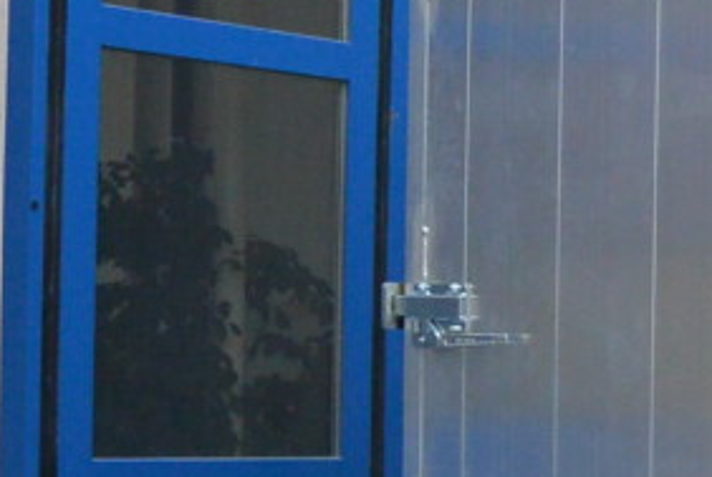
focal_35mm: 154
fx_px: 3051
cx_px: 1141
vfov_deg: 8.9
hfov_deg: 12.5
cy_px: 361
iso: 400
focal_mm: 11
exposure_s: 1/200
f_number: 3.5
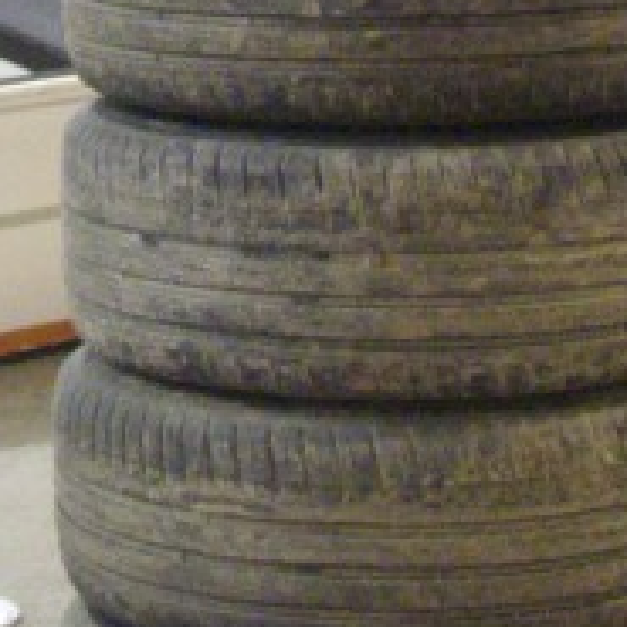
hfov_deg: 9.8
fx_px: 3607
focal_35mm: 176
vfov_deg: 9.6
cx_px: -115
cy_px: -366
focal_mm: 6
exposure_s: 1/13
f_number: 2.7
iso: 320
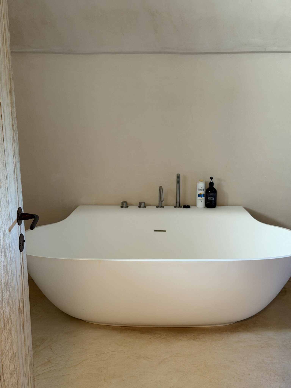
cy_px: 194
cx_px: 146
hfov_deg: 30.3
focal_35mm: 48
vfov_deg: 39.7
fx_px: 538
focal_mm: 6.76
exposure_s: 1/40
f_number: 1.78
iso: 320
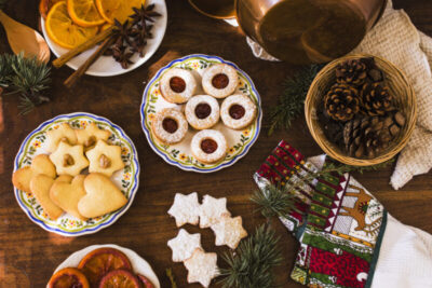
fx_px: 630
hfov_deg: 37.8
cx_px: 216
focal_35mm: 52
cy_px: 144
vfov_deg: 25.8
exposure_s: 1/160
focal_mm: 35
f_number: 4
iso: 500
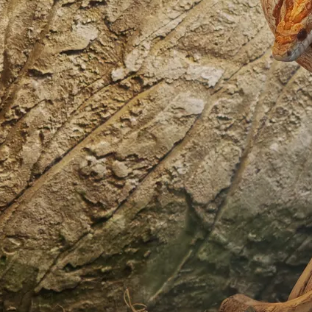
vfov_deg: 9.6
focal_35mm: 180
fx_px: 1836
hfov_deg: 9.3
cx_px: 527
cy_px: -10
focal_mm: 9
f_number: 2
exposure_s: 1/100
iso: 250
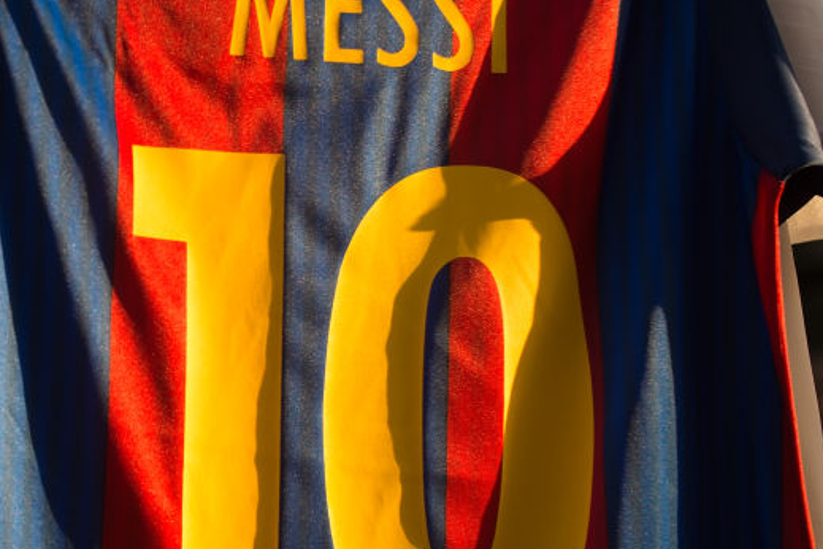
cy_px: 263
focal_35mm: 69
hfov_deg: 27.7
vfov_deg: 19.7
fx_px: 1577
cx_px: 25
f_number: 2.8
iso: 50
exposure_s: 1/250
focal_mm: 35
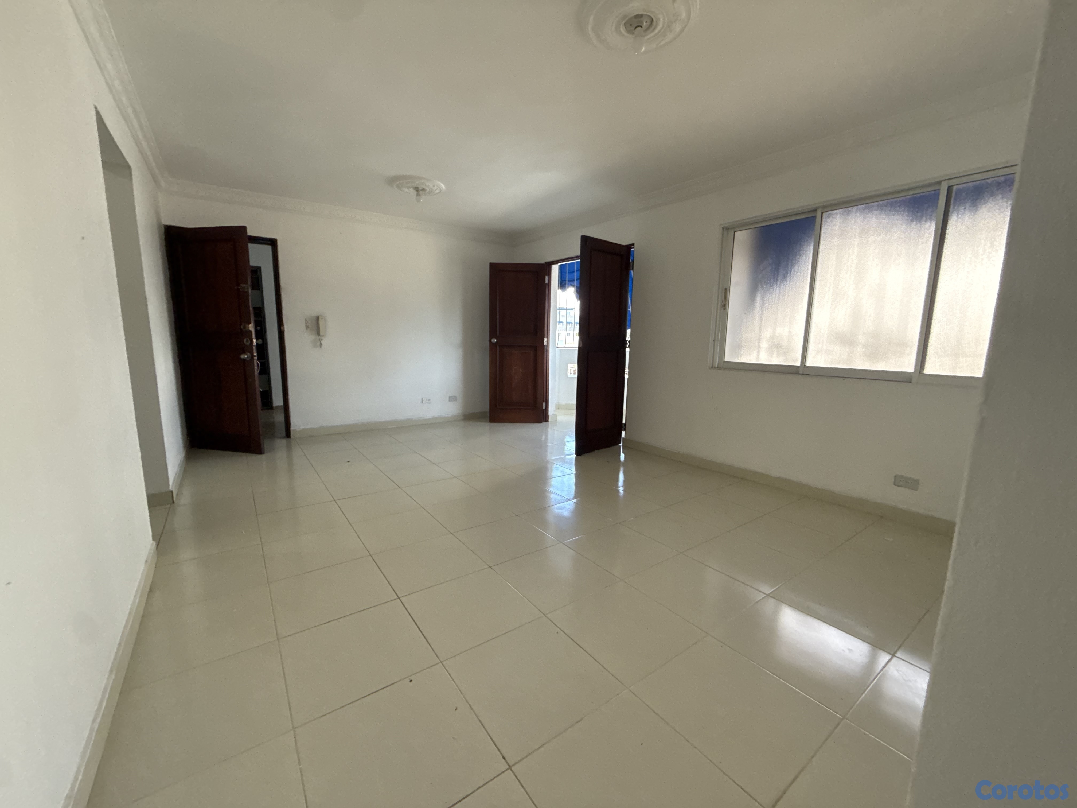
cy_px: 404
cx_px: 538
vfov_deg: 85.7
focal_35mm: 14
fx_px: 436
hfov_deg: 102.1
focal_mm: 2.22
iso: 250
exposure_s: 1/120
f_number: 2.2
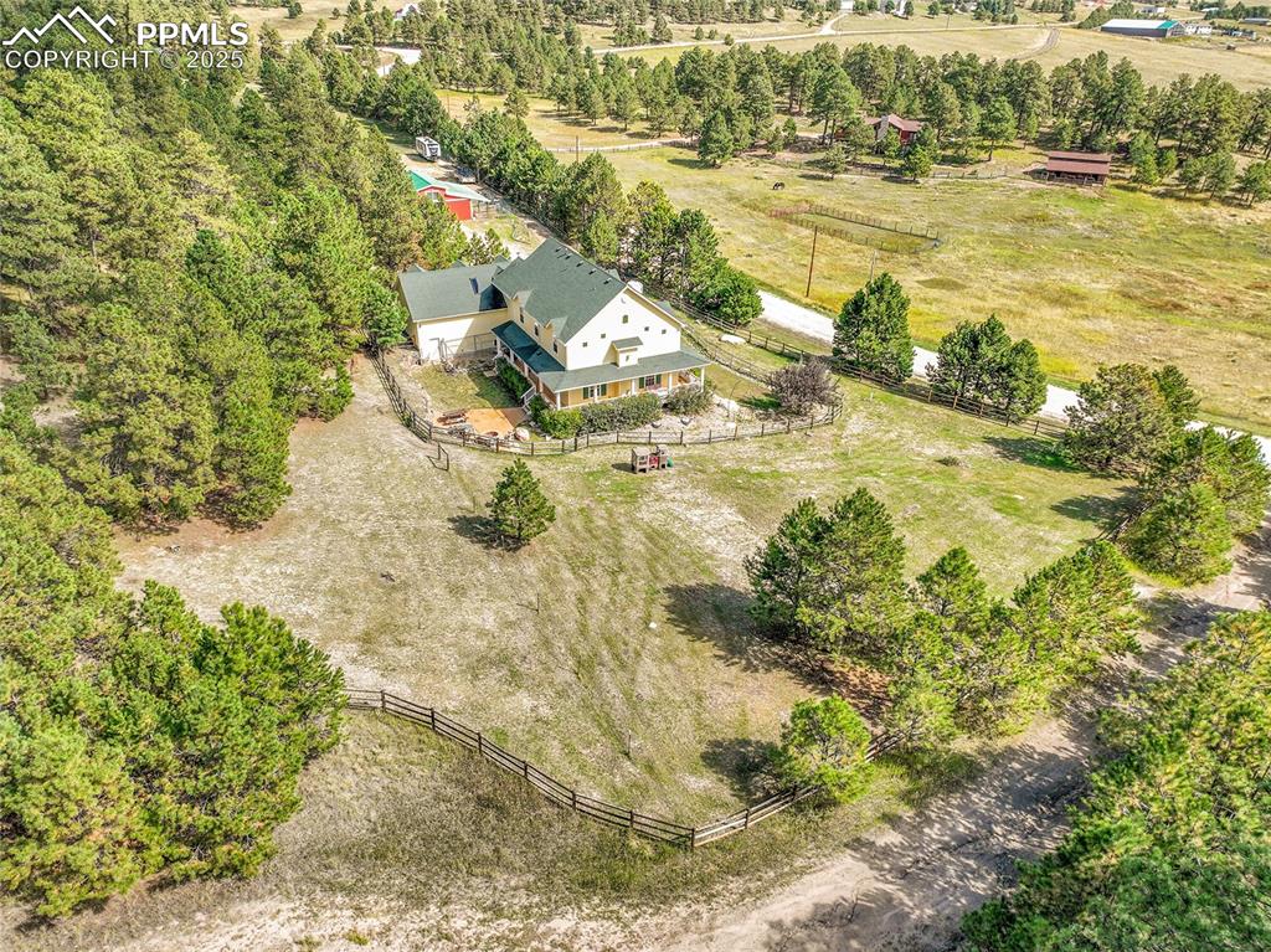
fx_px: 881
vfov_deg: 56.8
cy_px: 476
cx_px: 636
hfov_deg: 71.6
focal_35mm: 24
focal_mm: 12.29
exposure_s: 1/1250
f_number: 2.8
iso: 110
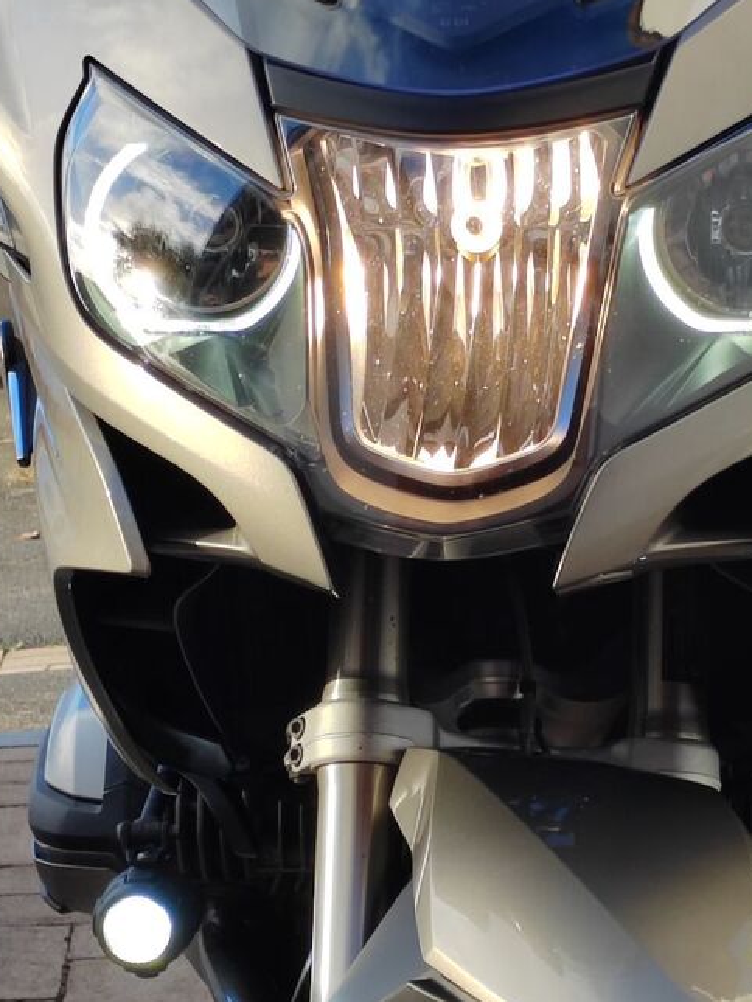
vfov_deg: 16.5
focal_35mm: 119
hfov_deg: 12.4
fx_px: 3446
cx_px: 499
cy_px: 460
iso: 100
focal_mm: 5.52
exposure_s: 1/380
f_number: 1.9
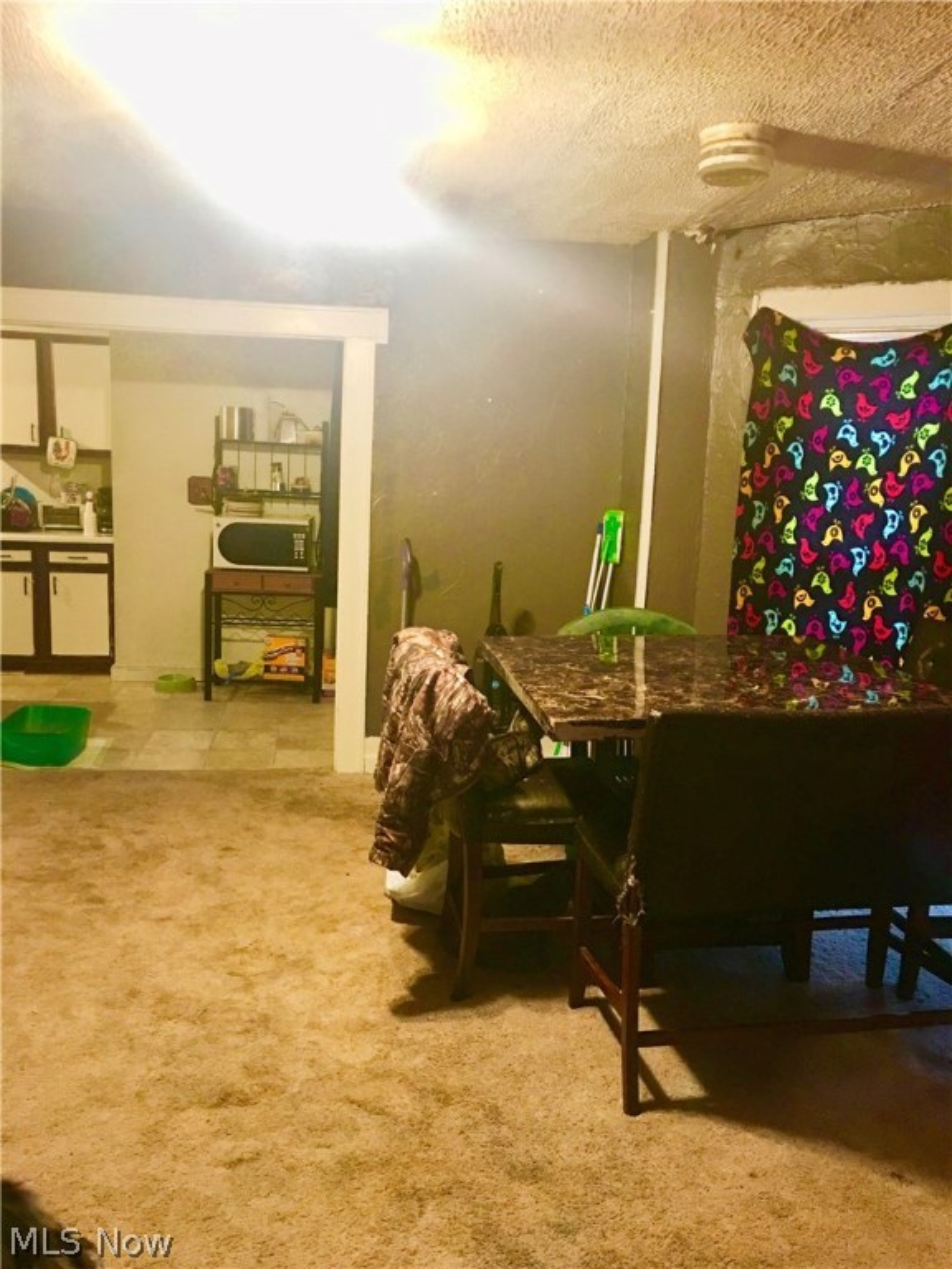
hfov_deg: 48.2
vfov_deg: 61.7
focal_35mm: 29
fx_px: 1063
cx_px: 476
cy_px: 634
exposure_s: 1/8
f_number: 2.2
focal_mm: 4.15
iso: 100
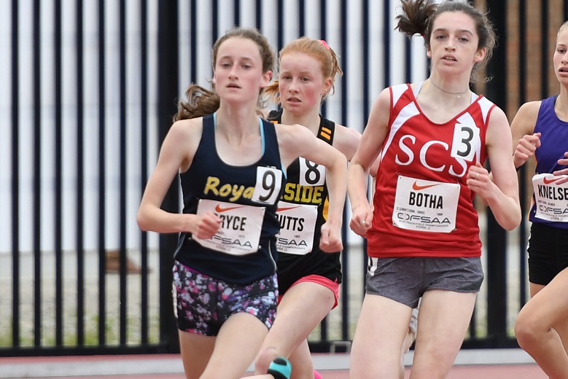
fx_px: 7560
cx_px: 427
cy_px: 276
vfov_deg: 2.9
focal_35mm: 479
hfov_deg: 4.3
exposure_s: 1/1000
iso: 250
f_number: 2.8
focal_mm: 200
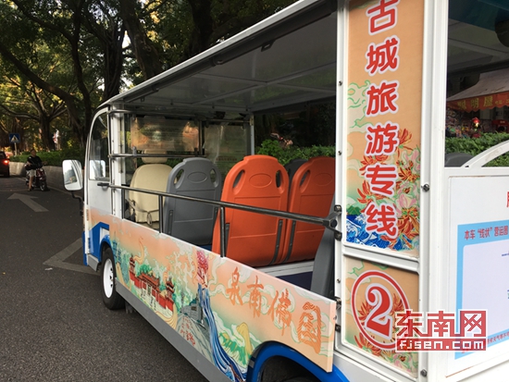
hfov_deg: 61.6
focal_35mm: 29
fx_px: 427
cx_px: 254
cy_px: 191
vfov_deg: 48.3
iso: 25
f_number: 2.2
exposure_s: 1/100
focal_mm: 4.15
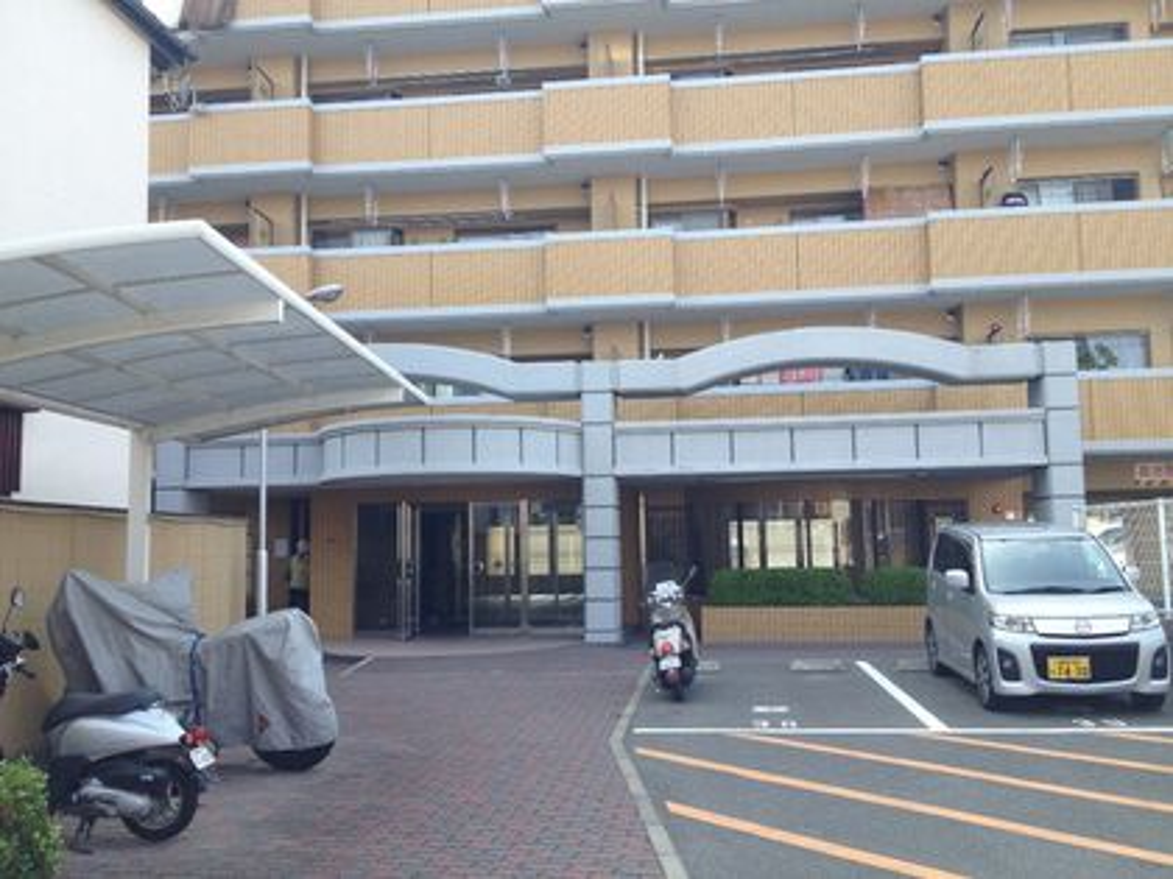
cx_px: 586
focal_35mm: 35
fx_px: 1186
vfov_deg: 40.7
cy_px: 440
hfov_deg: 52.6
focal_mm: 4.28
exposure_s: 1/438
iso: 50
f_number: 2.4
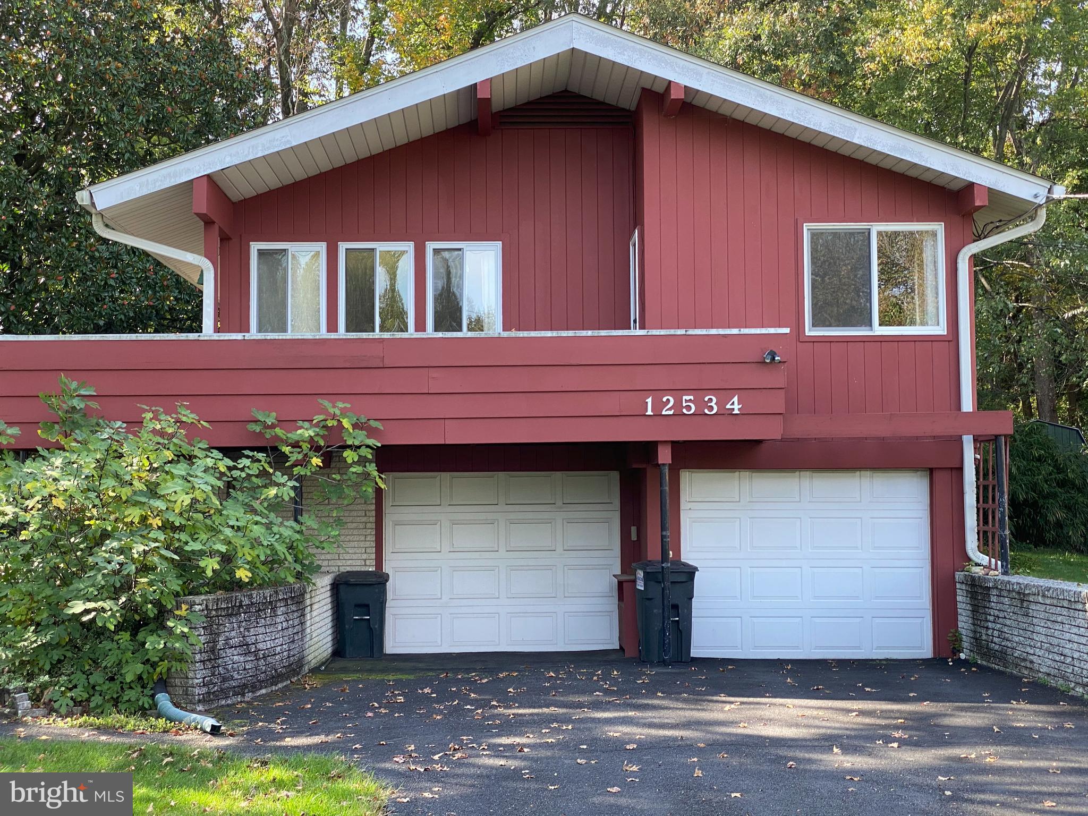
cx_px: 544
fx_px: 1634
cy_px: 408
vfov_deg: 28.0
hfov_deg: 36.8
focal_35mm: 52
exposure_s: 1/149
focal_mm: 6
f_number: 2
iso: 20
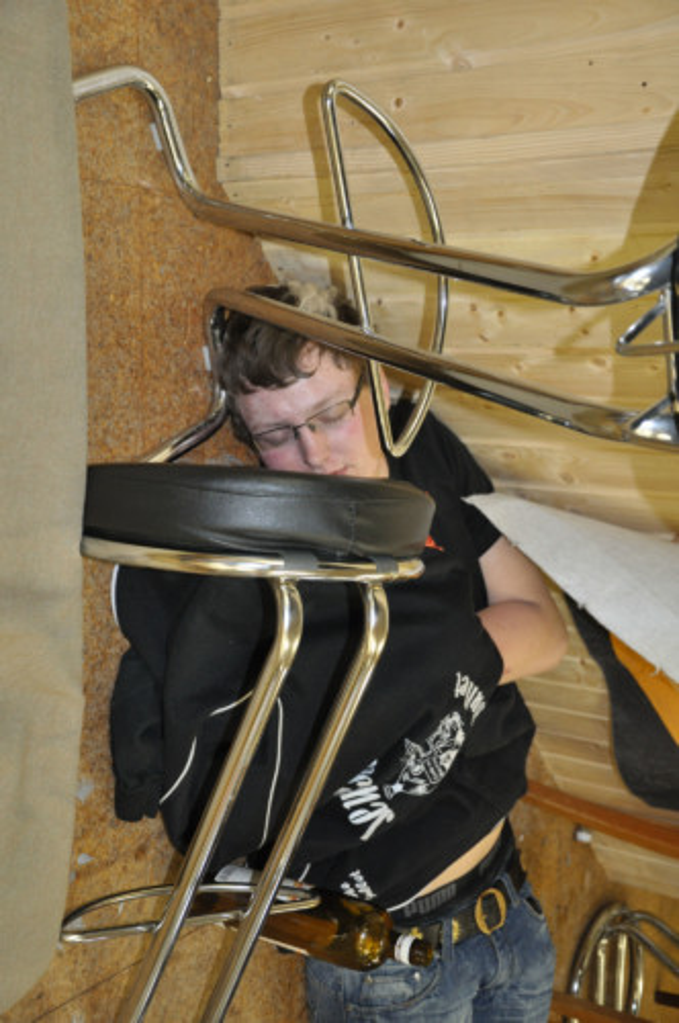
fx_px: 1362
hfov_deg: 28.0
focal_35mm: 48
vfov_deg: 41.2
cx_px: 340
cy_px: 512
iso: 800
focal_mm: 32
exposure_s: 1/30
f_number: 4.2
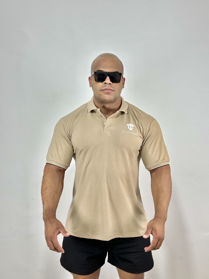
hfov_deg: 30.3
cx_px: 104
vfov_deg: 39.7
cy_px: 140
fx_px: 386
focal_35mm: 48
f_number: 1.78
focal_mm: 6.86
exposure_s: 1/151
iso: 80
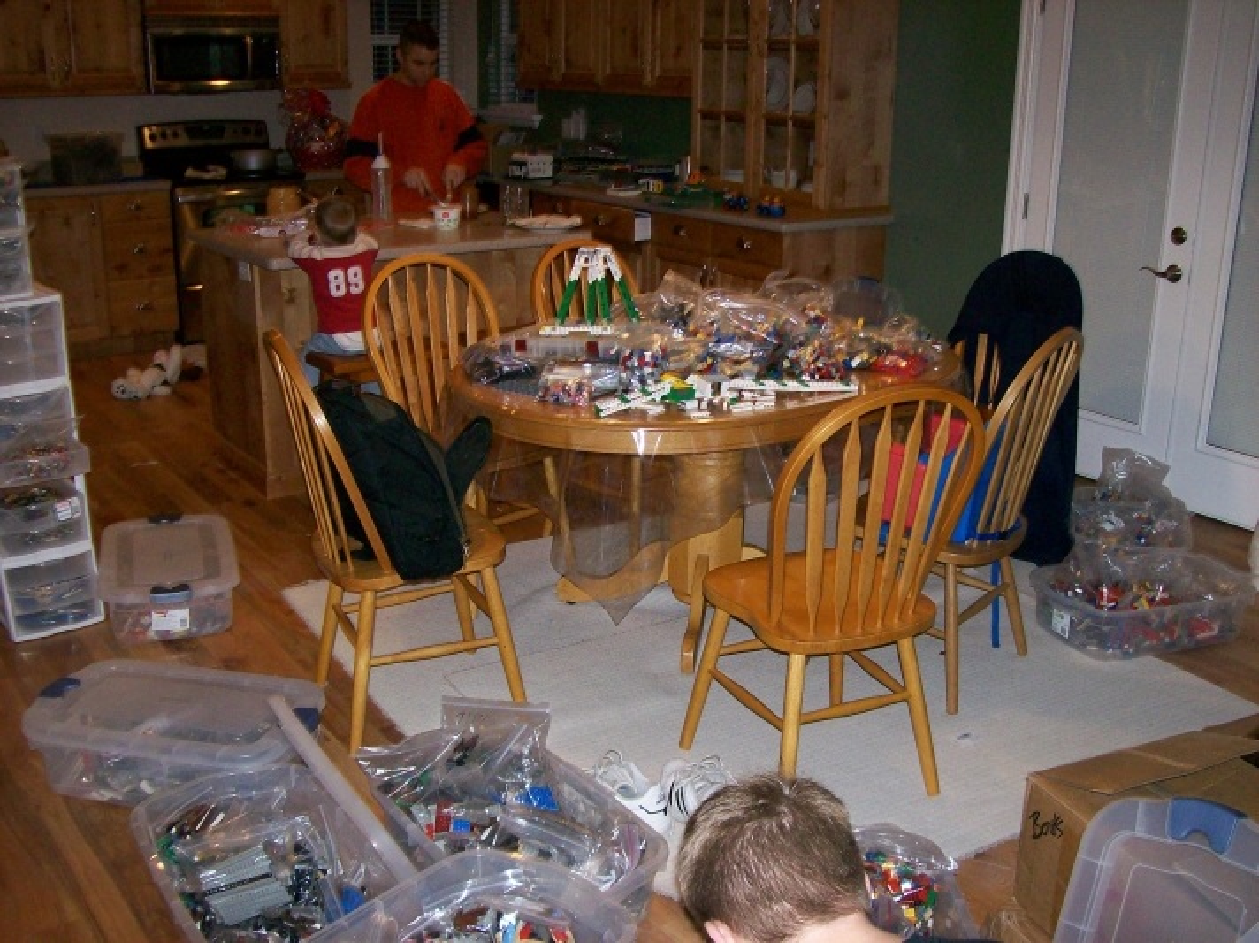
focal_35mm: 36
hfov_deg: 51.4
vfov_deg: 39.6
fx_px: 1308
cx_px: 630
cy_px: 472
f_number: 2.7
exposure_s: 1/64
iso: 140
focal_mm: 6
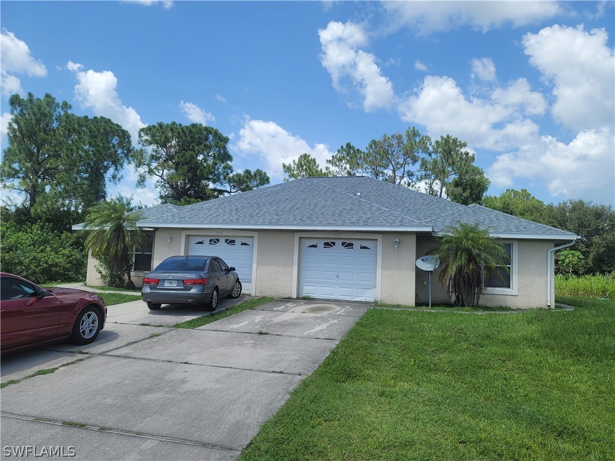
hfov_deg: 69.4
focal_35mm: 25
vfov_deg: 54.9
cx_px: 308
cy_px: 230
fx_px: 444
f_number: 1.8
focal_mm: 7
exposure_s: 1/859
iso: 20
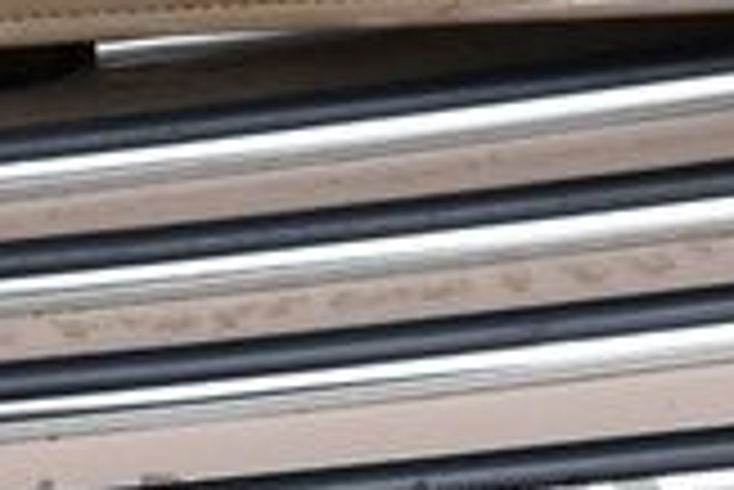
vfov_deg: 9.3
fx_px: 2877
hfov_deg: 14.5
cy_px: -364
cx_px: 243
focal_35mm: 141
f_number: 8
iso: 800
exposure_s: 1/320
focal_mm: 24
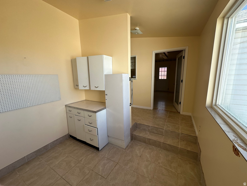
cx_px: 124
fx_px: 100
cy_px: 93
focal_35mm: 14
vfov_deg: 85.7
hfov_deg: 102.1
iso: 40
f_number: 2.2
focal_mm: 2.22
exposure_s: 1/193
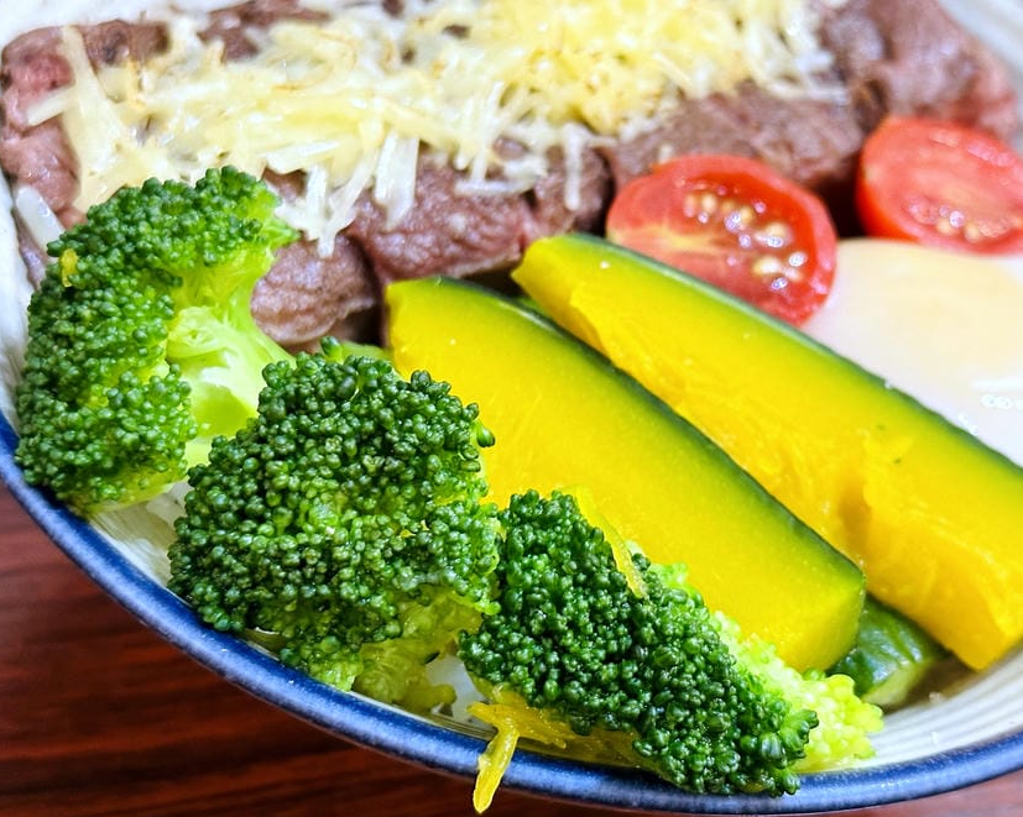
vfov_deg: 22.4
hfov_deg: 27.9
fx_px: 2058
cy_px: 319
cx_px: 612
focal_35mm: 68
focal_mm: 6.86
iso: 500
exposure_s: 1/40
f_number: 1.78
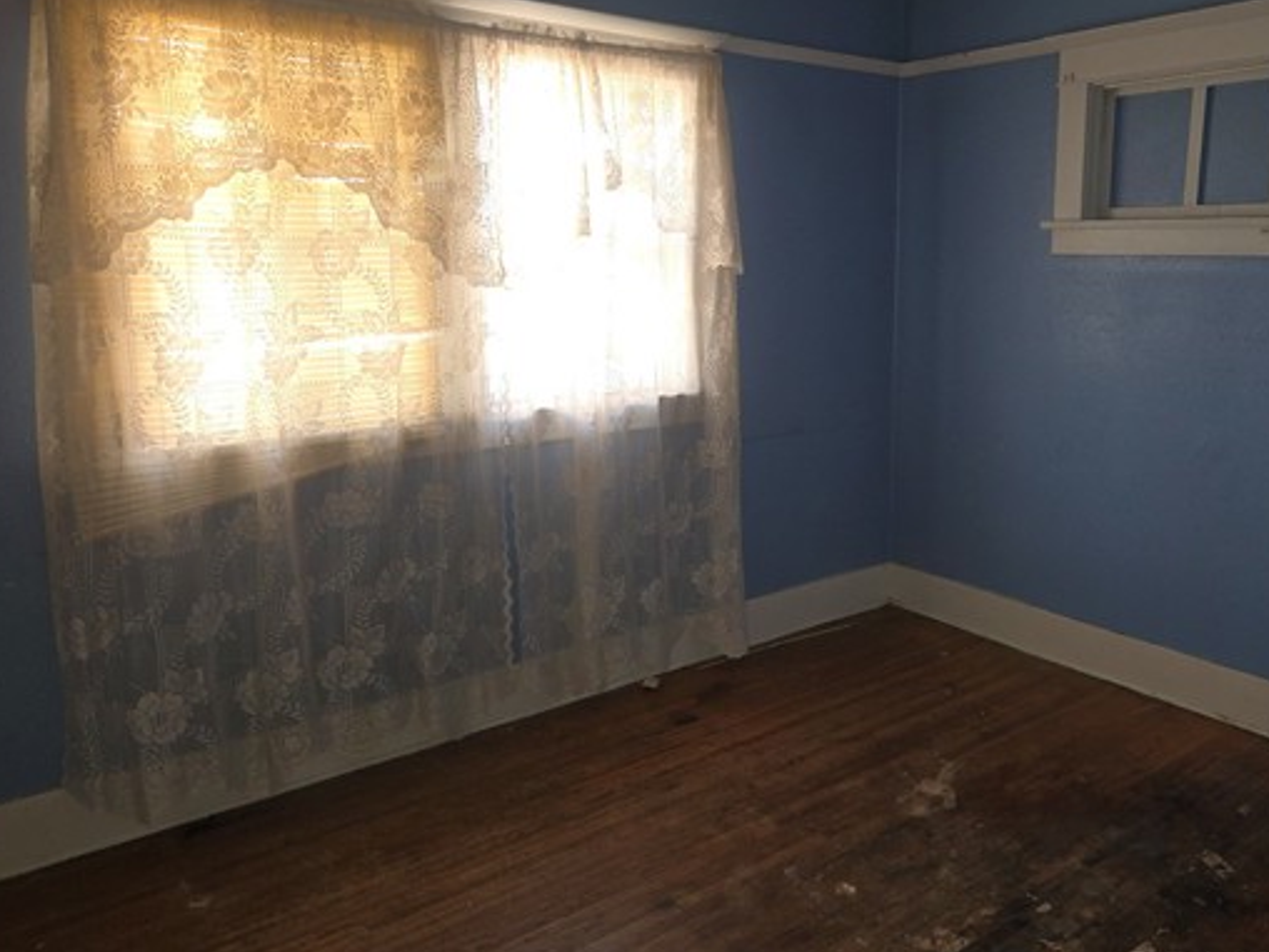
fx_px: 1063
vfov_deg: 48.1
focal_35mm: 29
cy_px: 412
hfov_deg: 61.1
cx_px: 764
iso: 100
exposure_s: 1/40
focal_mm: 5.4
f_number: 1.8
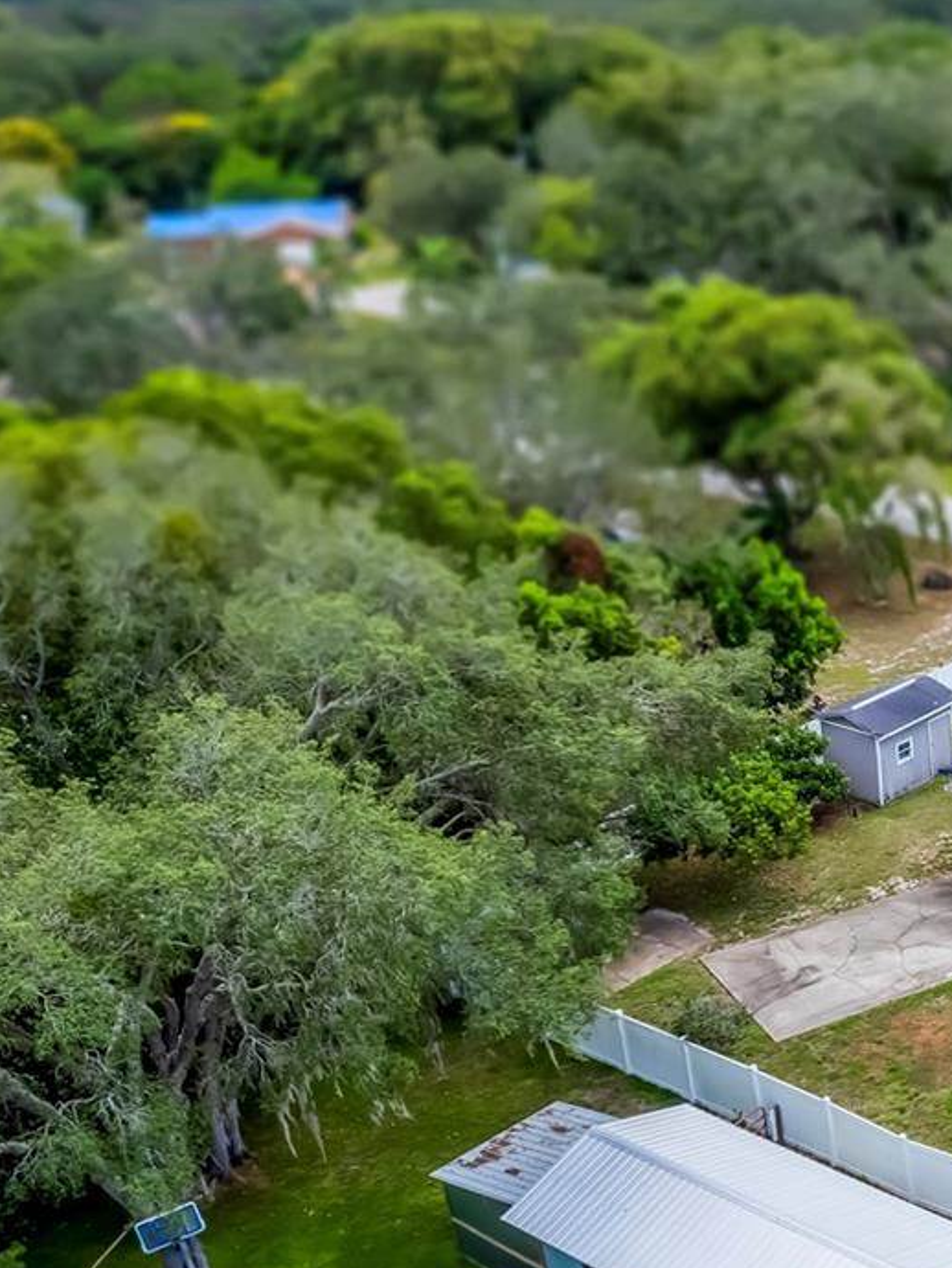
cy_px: 798
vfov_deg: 38.6
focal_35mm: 49
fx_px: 1796
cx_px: 1318
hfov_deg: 24.8
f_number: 2.8
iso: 100
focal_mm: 8.38
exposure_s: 1/1000
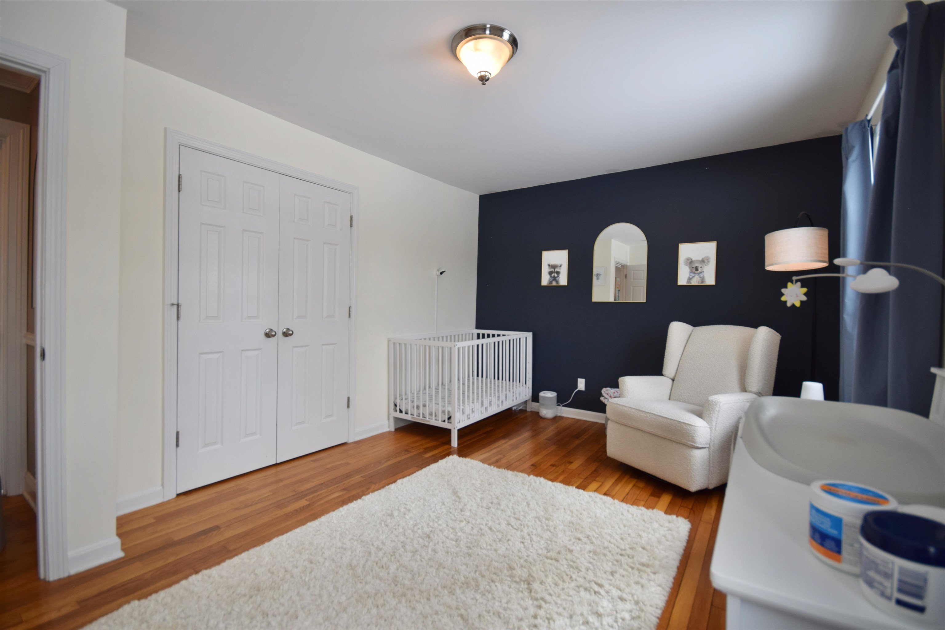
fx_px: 394
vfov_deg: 77.3
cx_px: 472
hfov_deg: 100.4
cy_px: 315
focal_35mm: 15
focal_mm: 10
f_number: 6.3
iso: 200
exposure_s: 1/40
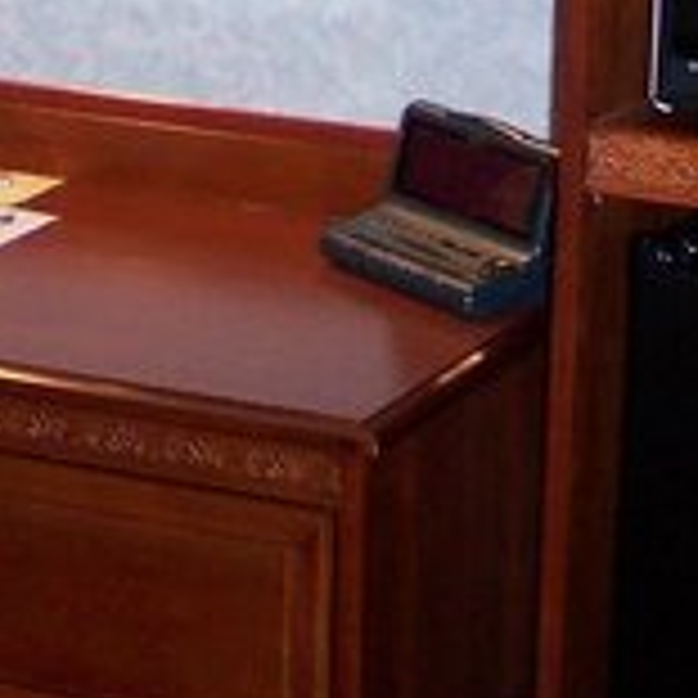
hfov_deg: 10.0
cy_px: -342
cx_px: -77
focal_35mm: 173
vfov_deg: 9.8
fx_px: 3947
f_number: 2.8
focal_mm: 8
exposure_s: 1/30
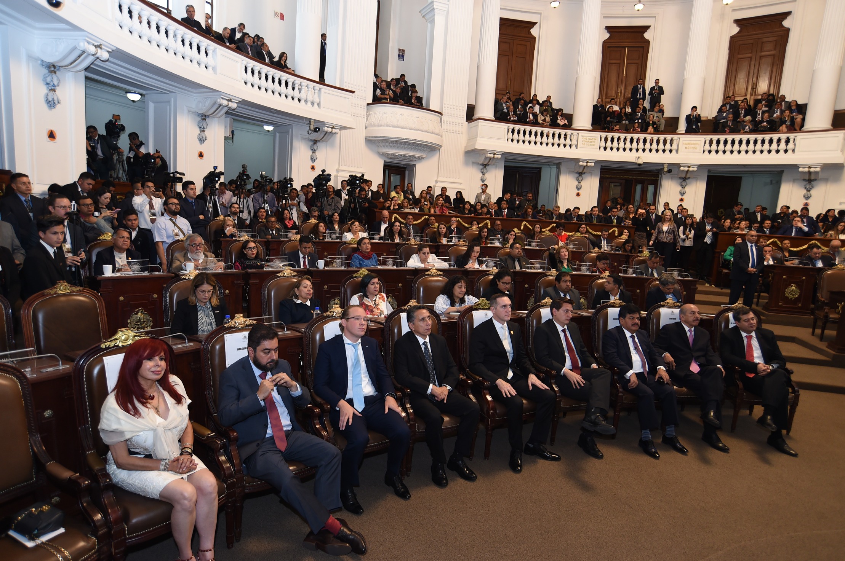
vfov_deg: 59.4
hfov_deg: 81.3
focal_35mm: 21
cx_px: 422
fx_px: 492
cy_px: 280
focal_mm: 21
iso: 1250
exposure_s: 1/80
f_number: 5
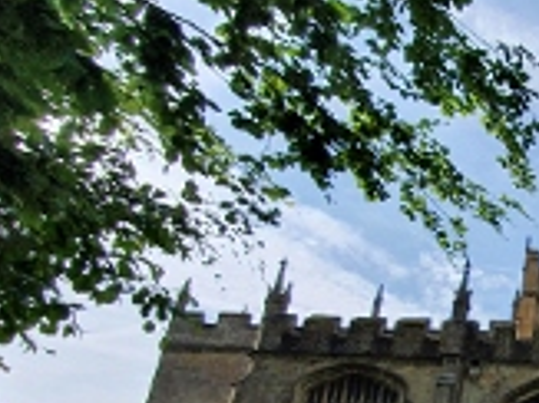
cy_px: 403
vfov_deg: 35.8
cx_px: 688
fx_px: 560
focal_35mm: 36
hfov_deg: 36.0
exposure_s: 1/1204
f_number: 2.2
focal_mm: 1.8
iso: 50
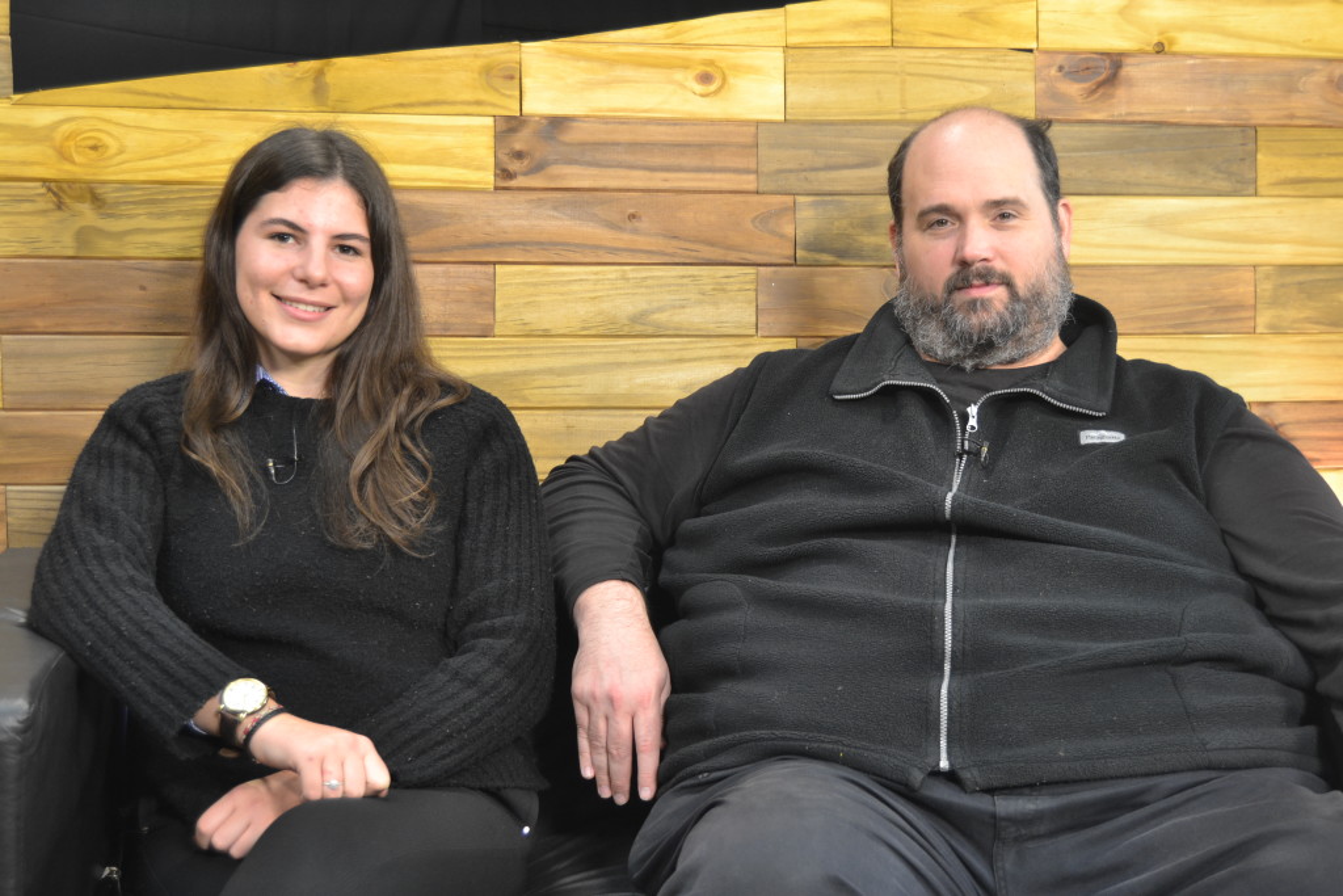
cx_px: 672
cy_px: 448
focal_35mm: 51
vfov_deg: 26.5
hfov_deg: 38.9
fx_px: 1903
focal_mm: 34
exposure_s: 1/20
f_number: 4.5
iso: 400
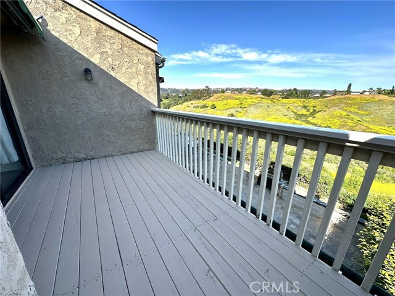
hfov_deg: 102.1
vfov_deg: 85.7
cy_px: 148
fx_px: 160
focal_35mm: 14
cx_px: 198
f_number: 2.2
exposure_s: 1/801
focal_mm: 2.22
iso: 40
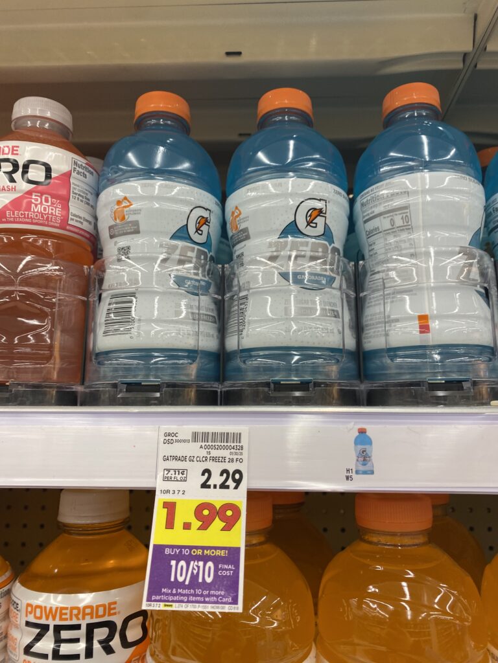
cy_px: 332
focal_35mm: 26
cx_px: 249
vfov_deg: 67.3
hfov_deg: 53.1
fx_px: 499
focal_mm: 4.25
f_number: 1.8
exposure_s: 1/59
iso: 64
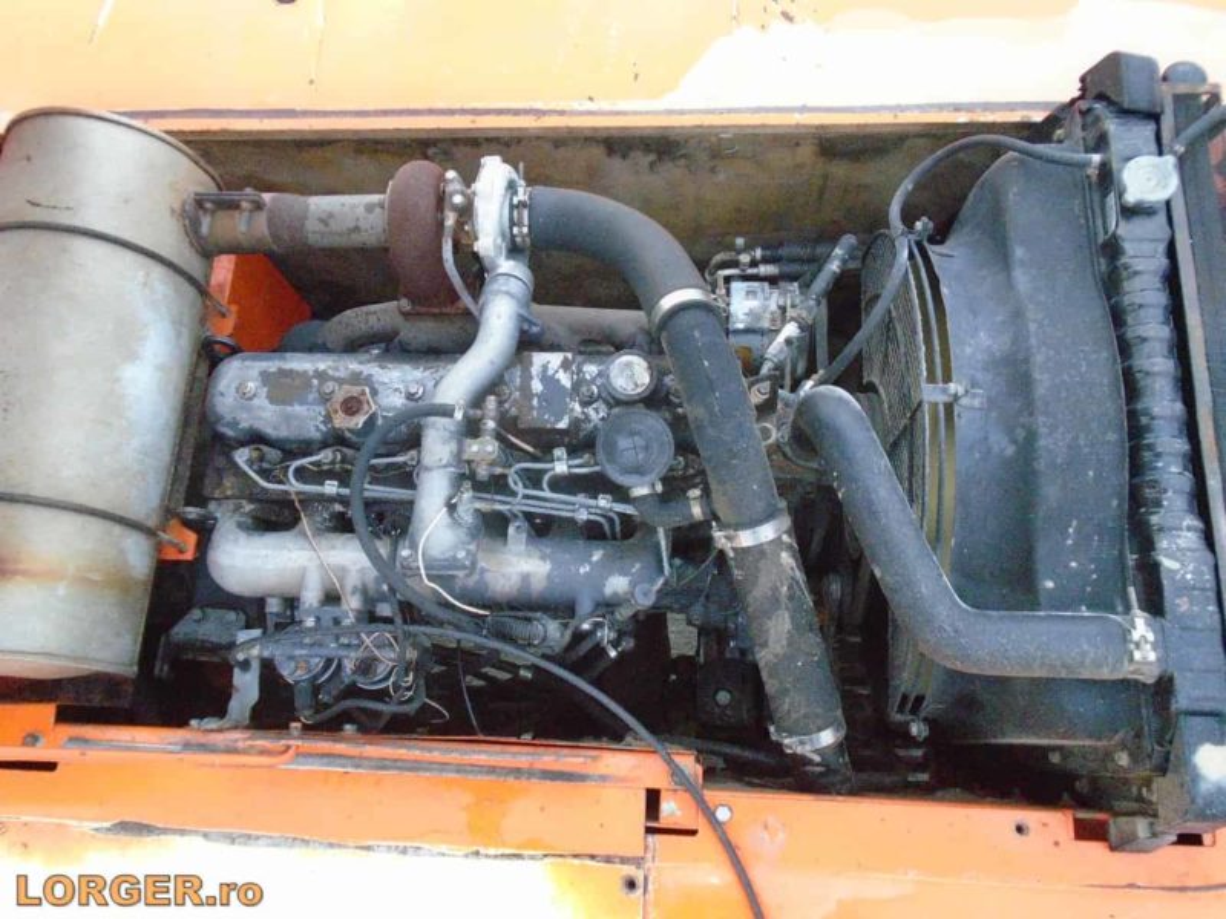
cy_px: 460
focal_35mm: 26
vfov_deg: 53.1
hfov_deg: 67.3
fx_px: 921
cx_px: 613
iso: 800
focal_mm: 4.6
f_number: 3.2
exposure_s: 1/160
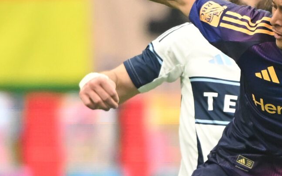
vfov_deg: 0.7
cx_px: 292
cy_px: 222
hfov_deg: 1.0
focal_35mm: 2011
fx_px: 15449
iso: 3200
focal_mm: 500
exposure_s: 1/1250
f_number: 4
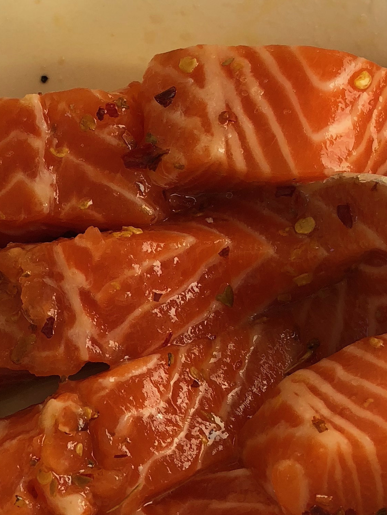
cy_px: 274
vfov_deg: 26.0
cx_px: 92
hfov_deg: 19.5
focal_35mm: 75
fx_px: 1118
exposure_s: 1/247
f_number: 1.8
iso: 20
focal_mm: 3.99
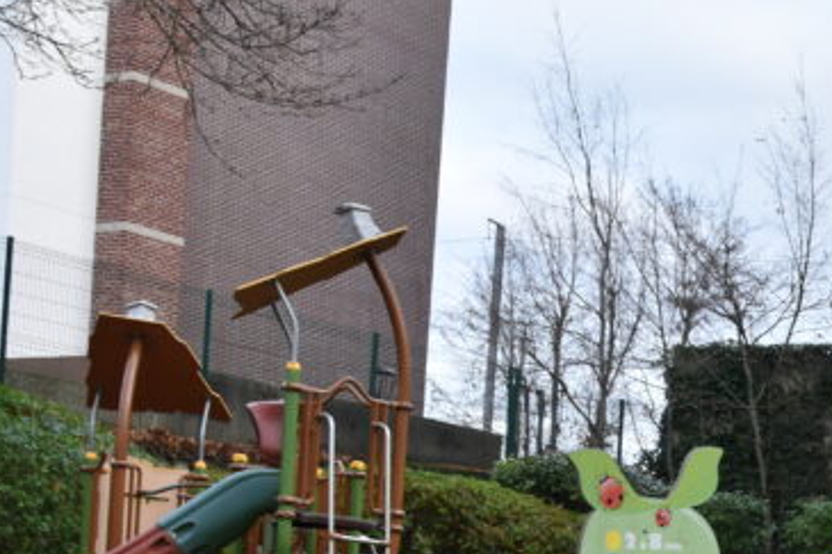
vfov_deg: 14.8
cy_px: 722
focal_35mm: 88
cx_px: 1008
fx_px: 2042
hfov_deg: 21.3
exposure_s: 1/125
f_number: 5.6
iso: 400
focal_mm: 21
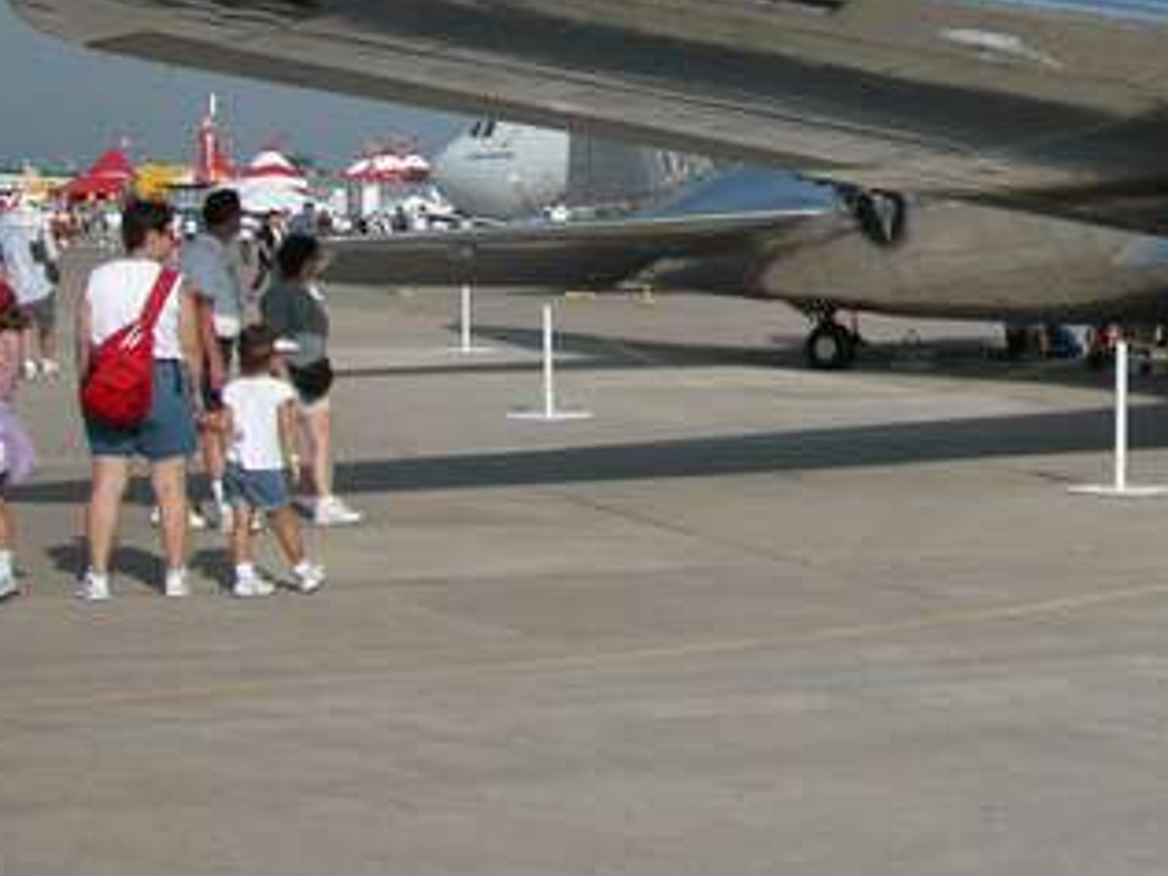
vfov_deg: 17.1
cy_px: 92
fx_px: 2868
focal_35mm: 85
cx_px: 1334
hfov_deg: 21.6
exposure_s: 1/478
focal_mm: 8.9
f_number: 7.1
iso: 100
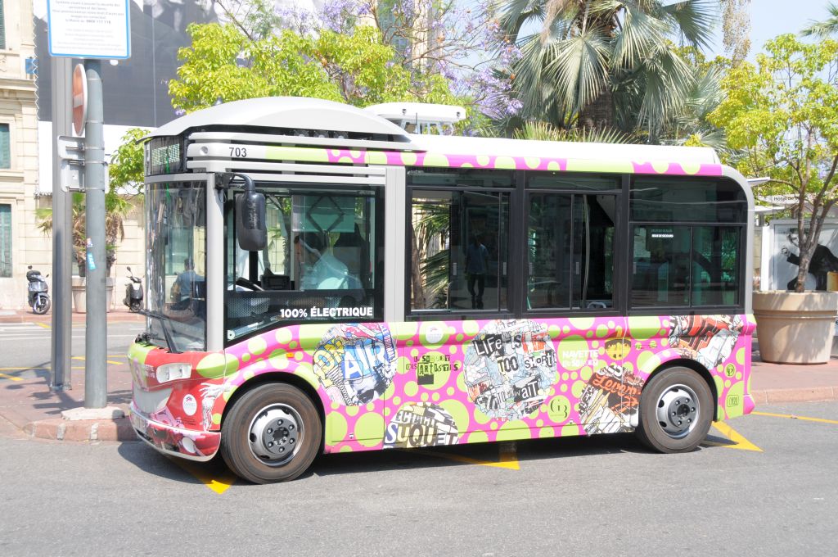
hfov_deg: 38.9
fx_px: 1186
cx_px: 419
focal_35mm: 51
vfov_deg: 26.4
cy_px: 278
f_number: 9
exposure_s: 1/320
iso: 200
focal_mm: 34
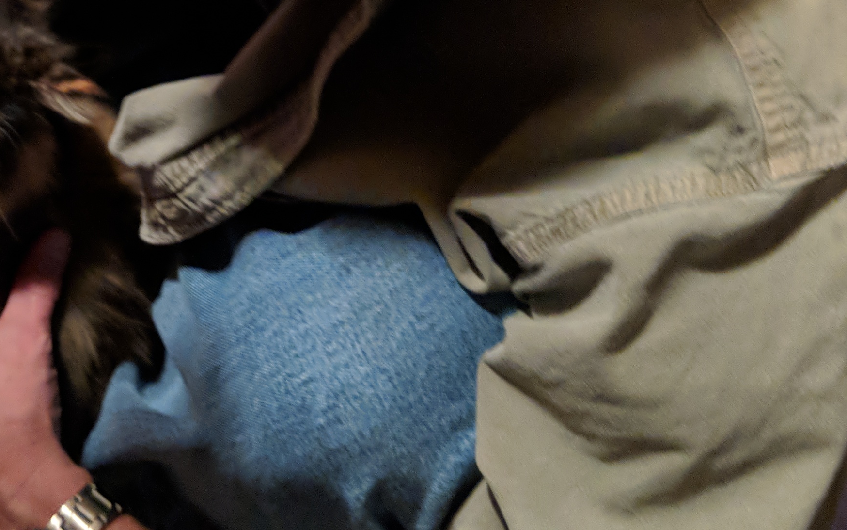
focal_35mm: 66
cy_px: -18
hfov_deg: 30.1
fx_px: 1524
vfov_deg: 19.1
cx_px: 138
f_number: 1.8
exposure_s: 1/15
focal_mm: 4.44
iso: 578
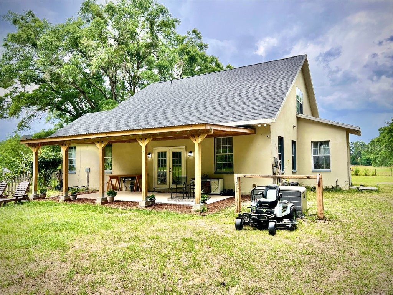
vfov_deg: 53.1
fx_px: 295
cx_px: 196
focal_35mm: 26
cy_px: 148
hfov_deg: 67.3
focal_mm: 5.7
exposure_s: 1/803
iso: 50
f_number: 1.5
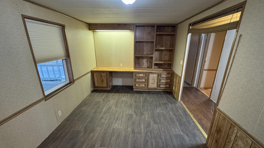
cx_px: 135
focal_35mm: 16
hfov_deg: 99.3
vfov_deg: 67.0
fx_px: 112
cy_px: 80
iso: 1000
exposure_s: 1/60
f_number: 2.2
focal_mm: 2.22
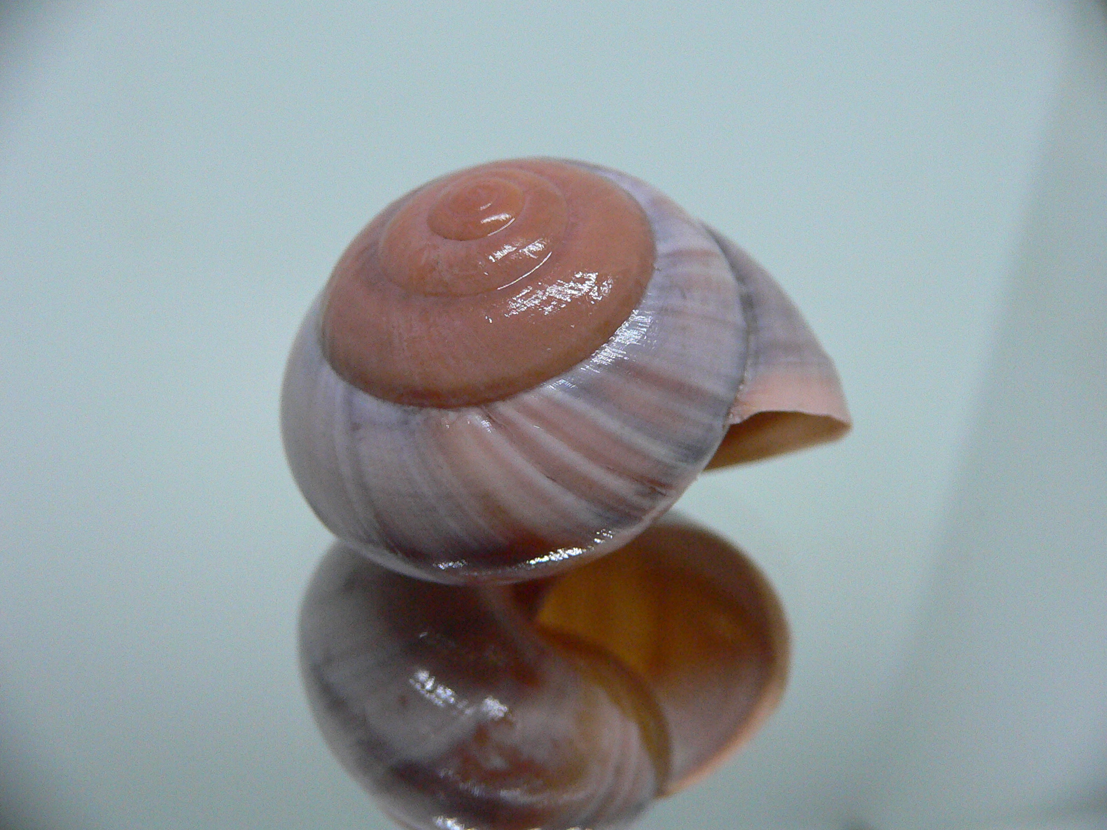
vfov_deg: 40.7
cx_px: 554
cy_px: 415
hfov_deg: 52.6
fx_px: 1119
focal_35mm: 35
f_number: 2.8
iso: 200
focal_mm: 4.6
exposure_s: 1/50
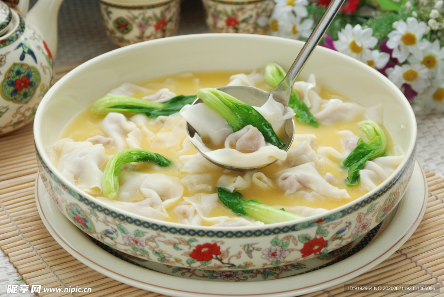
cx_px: 222
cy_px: 148
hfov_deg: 19.4
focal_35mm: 105
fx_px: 1296
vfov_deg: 13.1
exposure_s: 1/2.5
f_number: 6.3
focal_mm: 70
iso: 100
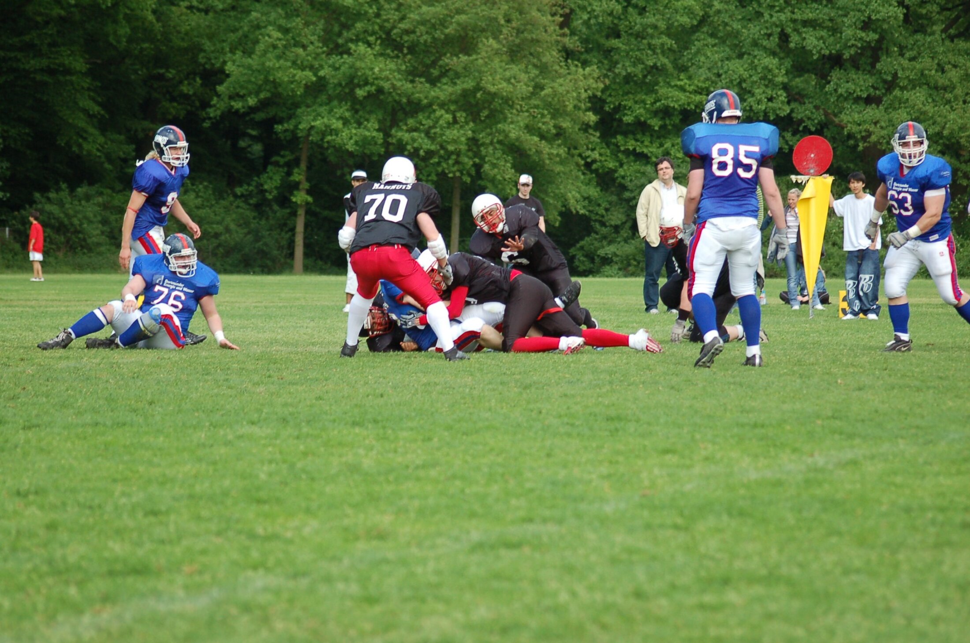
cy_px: 322
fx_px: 4437
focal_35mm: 165
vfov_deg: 8.3
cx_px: 485
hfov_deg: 12.5
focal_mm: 110
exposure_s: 1/1000
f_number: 4.2
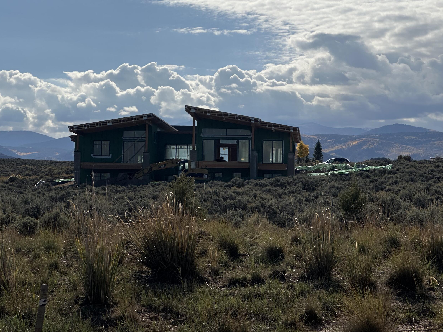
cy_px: 138
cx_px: 189
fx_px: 1190
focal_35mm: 93
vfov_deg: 15.9
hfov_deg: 21.1
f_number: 2.8
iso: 32
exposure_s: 1/3425
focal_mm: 9
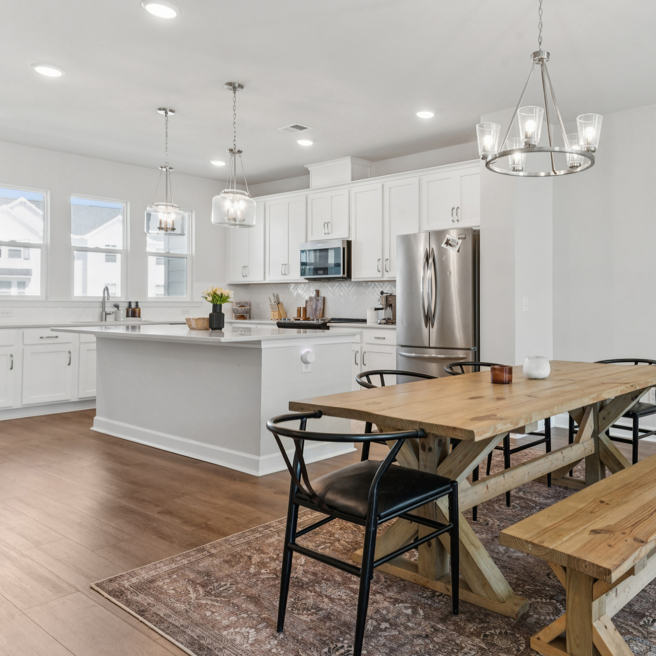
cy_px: 326
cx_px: 470
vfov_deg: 80.7
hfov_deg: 76.3
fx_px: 386
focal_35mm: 18
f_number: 8
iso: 400
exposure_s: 1/15
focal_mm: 14
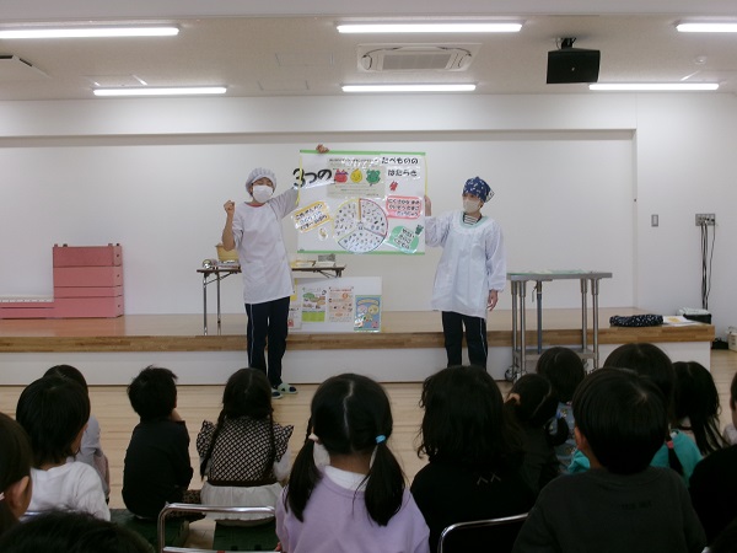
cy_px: 276
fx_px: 916
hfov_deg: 43.9
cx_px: 368
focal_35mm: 43
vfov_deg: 33.6
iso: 156
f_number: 4.7
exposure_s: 1/34
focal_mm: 7.8
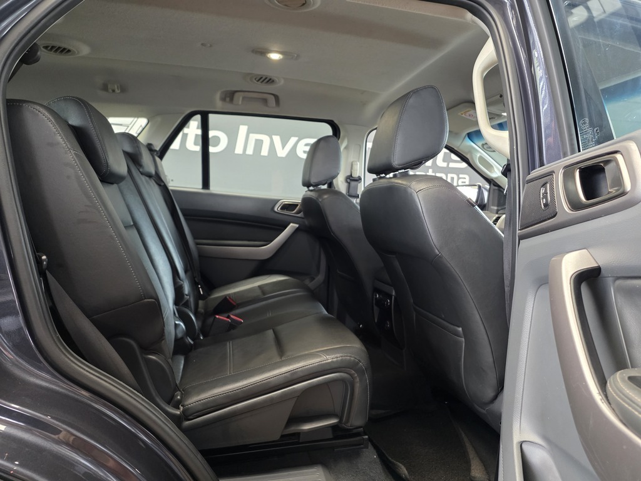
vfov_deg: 58.9
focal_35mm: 23
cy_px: 240
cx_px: 320
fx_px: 426
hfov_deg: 73.9
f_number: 1.7
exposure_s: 1/100
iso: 640
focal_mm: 6.25
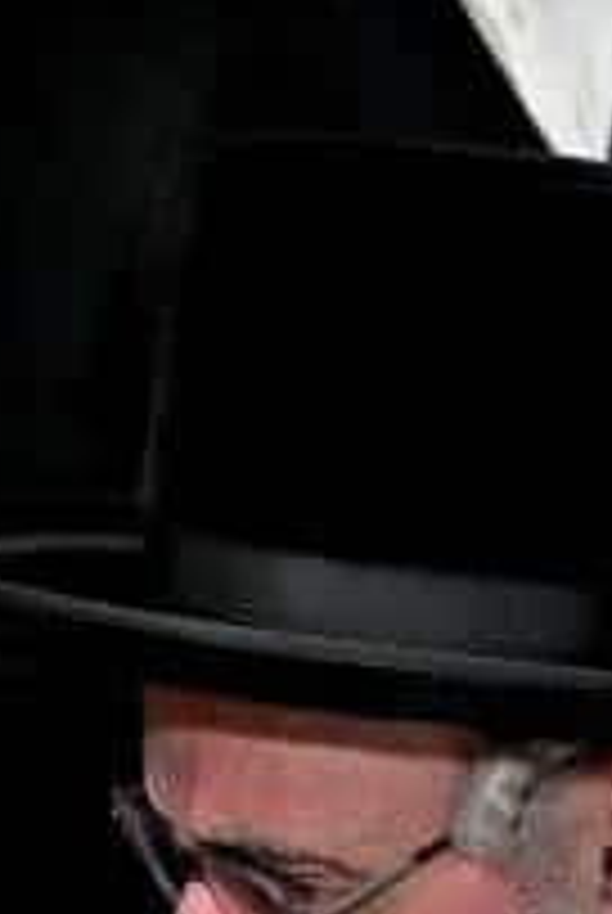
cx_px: 0
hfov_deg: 5.0
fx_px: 7039
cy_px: 1303
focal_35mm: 277
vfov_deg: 7.3
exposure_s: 1/160
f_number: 4
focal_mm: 55
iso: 1250
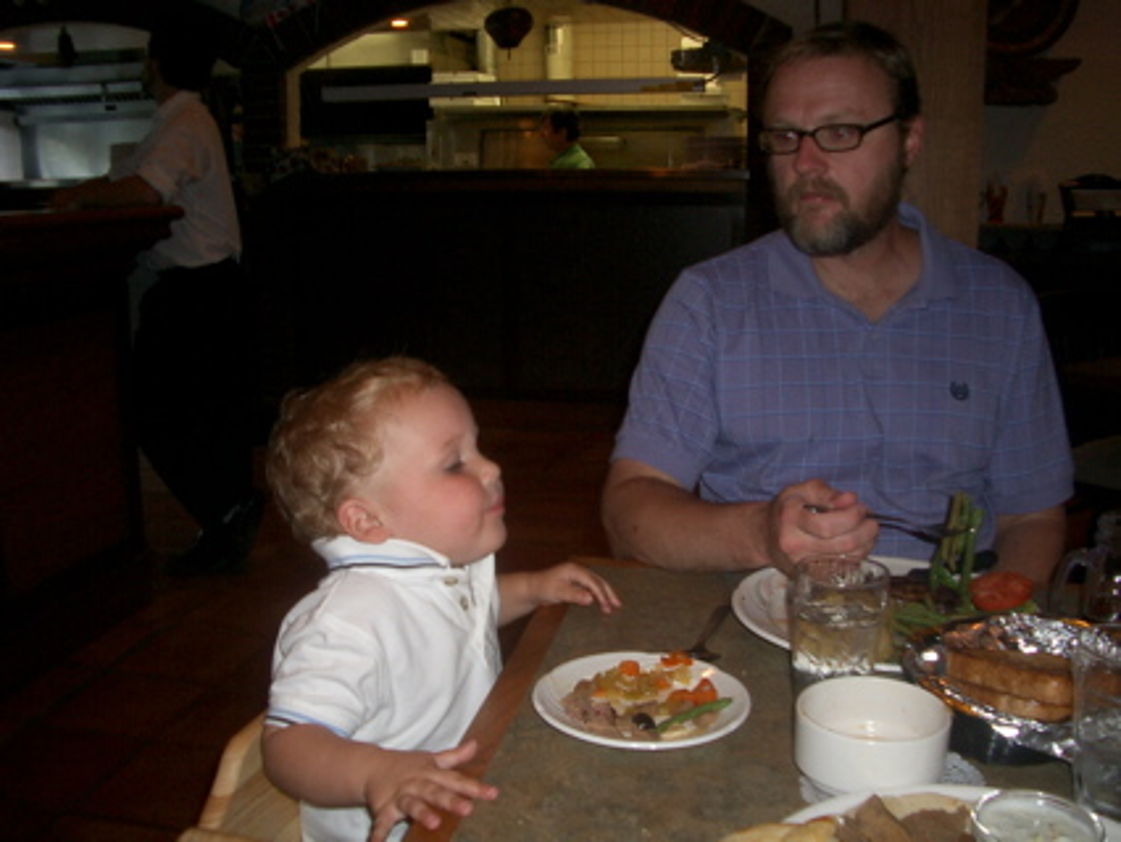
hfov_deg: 52.6
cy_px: 421
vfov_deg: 40.7
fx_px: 1134
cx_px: 560
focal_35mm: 35
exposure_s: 1/40
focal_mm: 5.8
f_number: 2.6
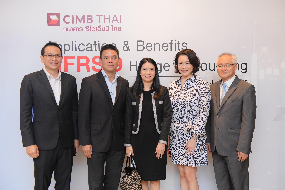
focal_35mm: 35
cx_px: 142
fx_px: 277
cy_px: 95
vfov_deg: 37.9
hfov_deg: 54.4
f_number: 4
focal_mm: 35
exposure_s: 1/80
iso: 1600
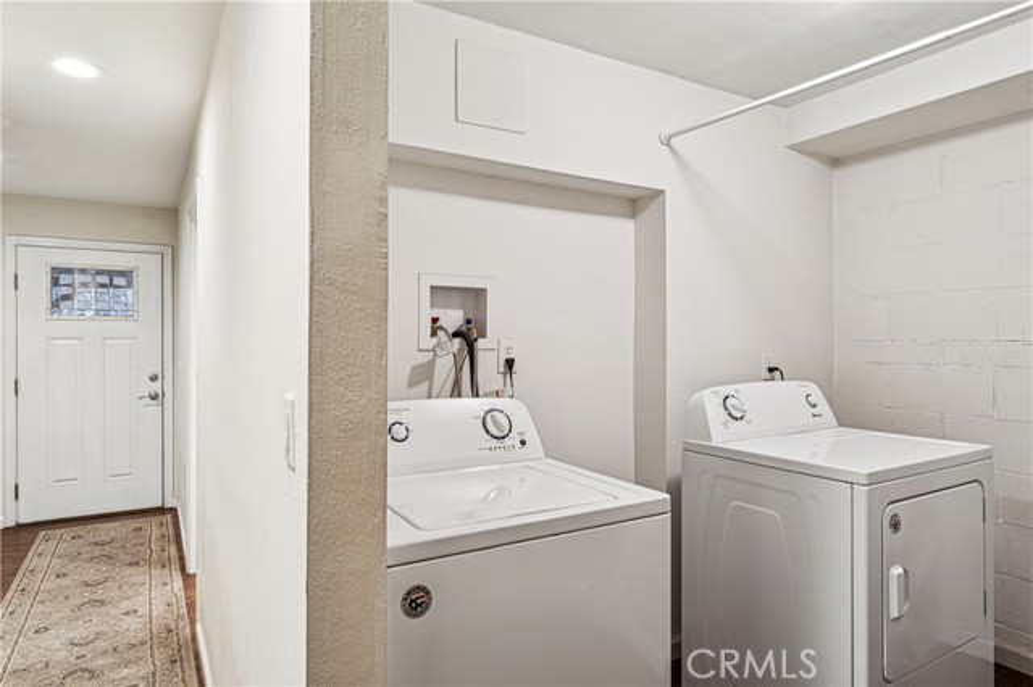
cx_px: 516
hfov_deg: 81.0
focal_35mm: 21
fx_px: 605
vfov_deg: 59.2
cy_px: 344
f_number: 13
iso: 100
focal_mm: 21.1
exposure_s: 1.6
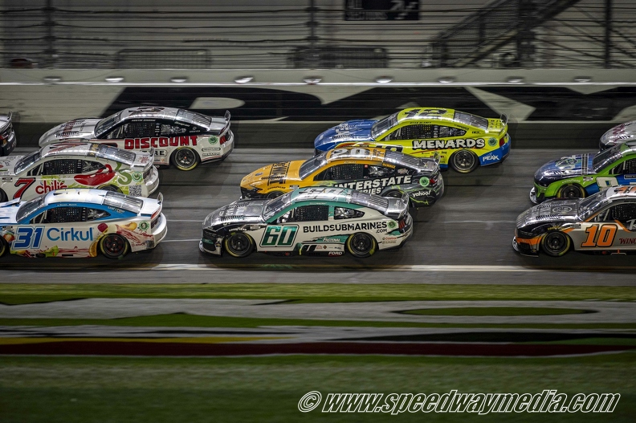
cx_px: 318
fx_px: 3531
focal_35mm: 200
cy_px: 212
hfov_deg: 10.3
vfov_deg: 6.9
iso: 1250
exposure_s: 1/640
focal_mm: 200
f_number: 2.8
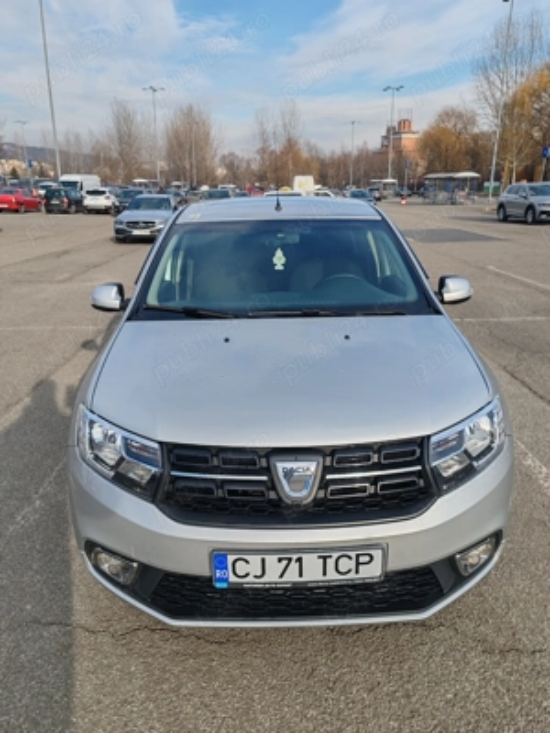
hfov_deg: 51.4
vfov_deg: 65.3
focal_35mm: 27
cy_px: 366
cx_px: 275
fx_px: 572
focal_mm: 6.12
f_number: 1.9
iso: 50
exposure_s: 1/530
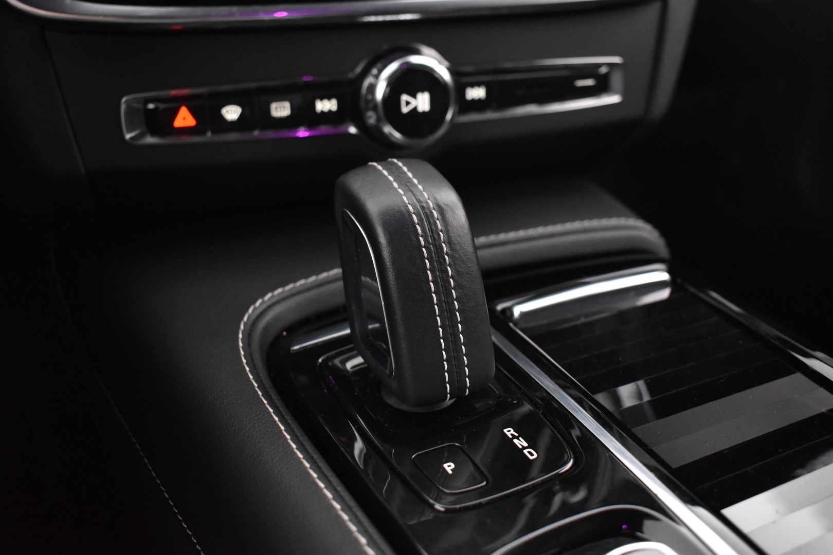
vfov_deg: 34.2
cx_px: 416
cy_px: 278
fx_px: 902
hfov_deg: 49.6
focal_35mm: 39
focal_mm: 26
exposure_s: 1/15
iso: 3200
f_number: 4
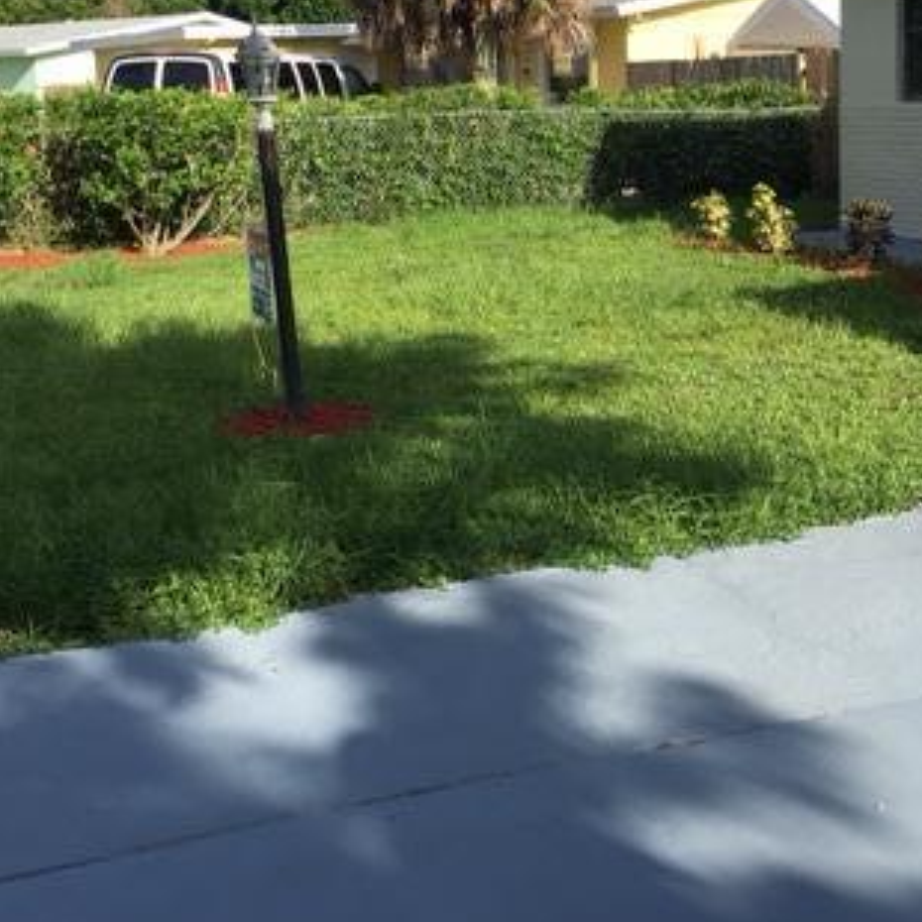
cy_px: 247
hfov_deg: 31.8
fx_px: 1597
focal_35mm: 53
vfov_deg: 31.7
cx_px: 657
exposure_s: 1/1202
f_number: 2.2
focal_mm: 4.15
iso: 25
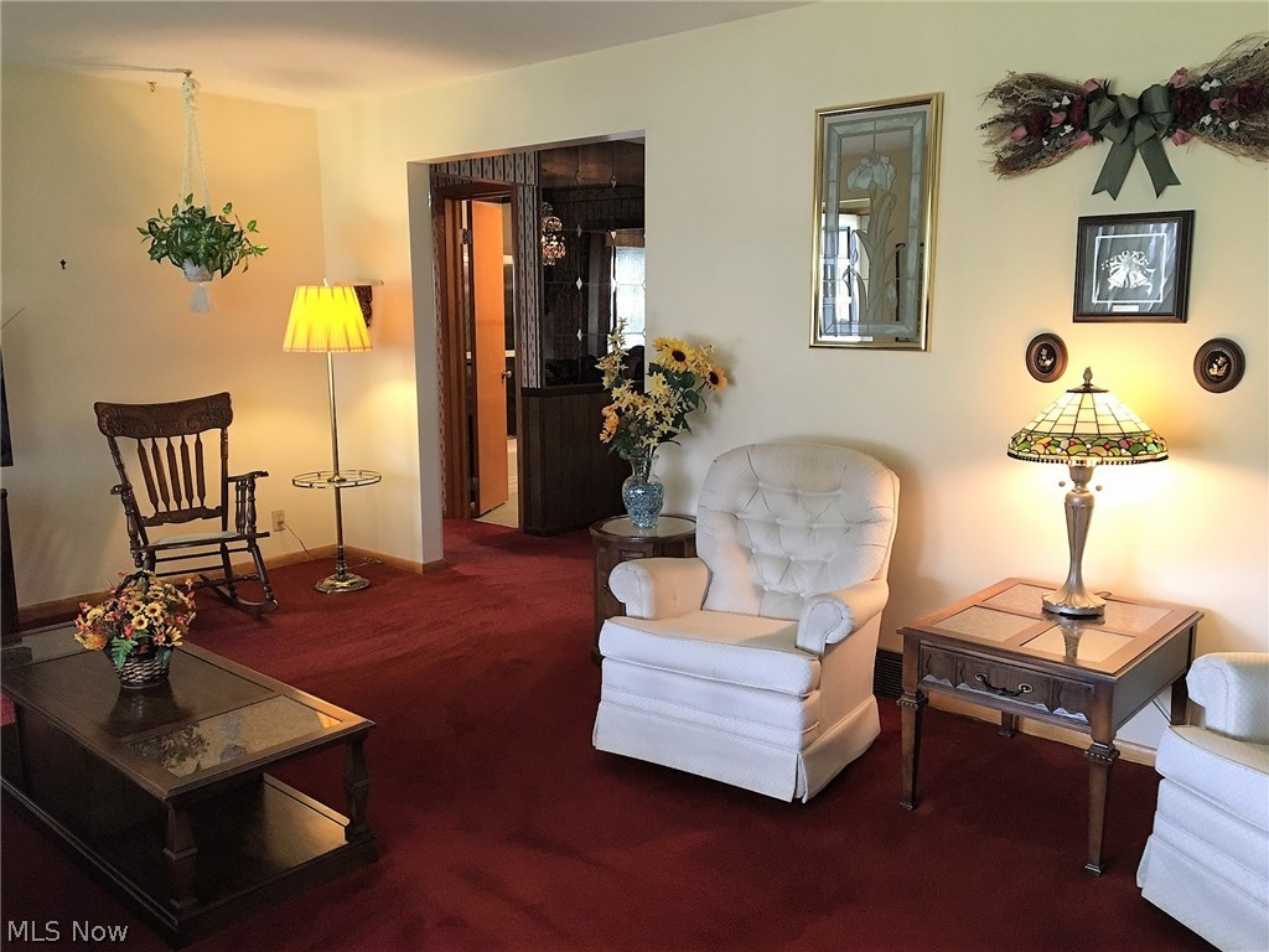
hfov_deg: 61.7
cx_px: 634
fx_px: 1063
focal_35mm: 29
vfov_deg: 48.2
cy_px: 476
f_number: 2.2
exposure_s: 1/30
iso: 125
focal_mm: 4.15
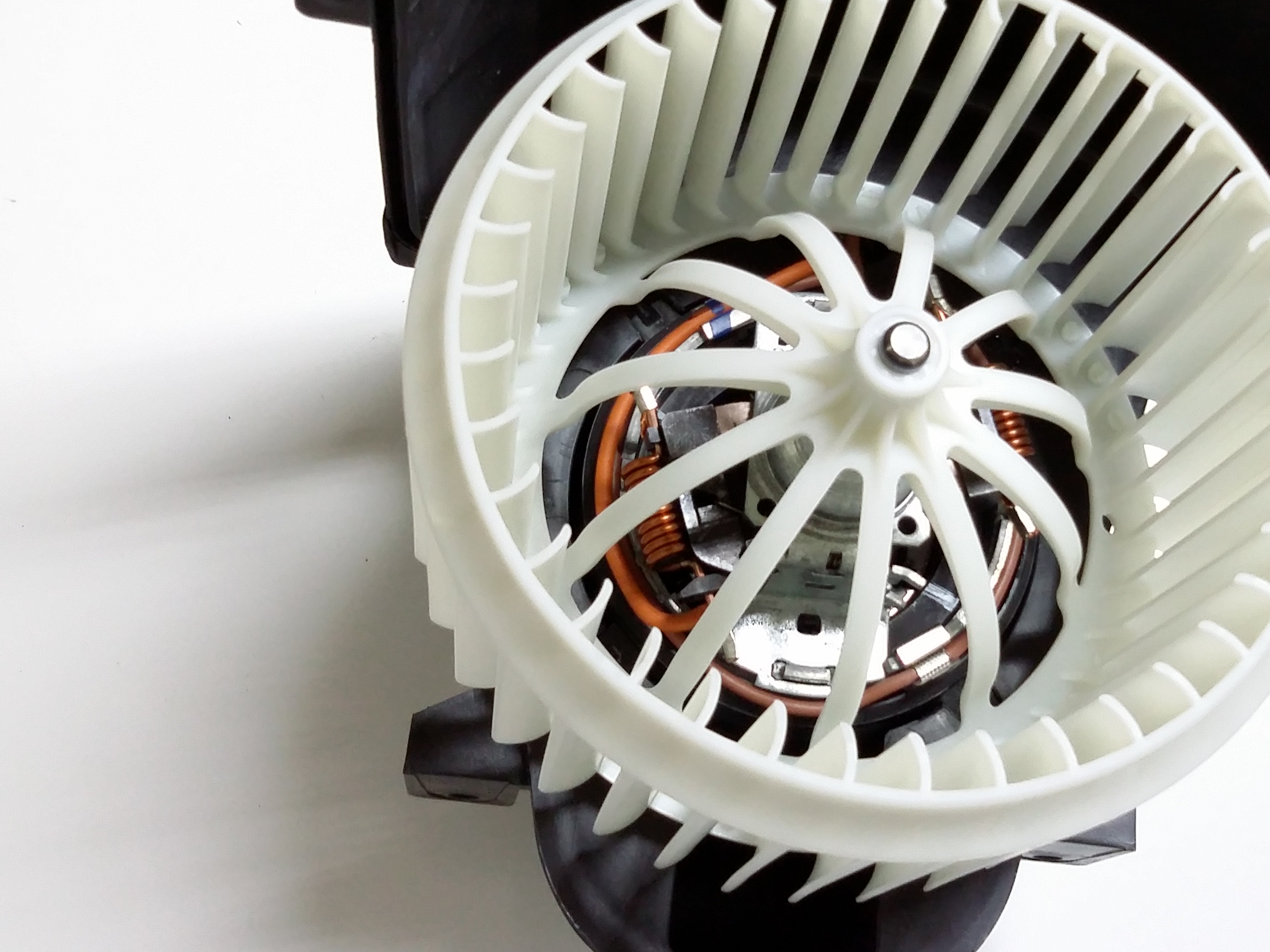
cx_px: 810
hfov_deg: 40.1
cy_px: 350
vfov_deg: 30.7
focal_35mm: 47
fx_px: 1725
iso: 160
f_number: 2.4
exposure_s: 1/24
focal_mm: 3.4
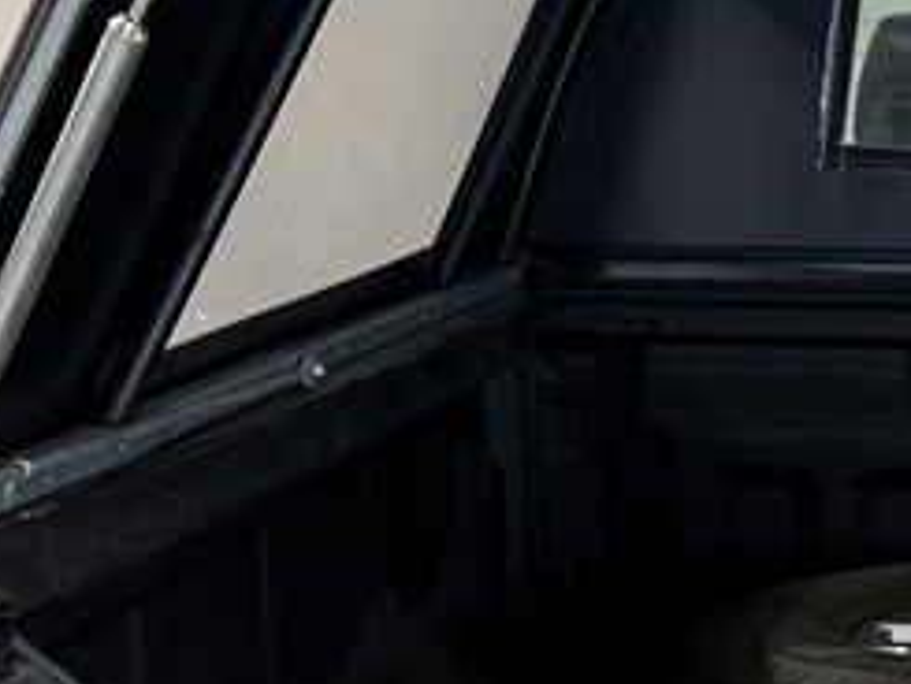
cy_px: 691
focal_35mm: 141
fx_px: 3713
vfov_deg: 10.4
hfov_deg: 13.2
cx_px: 1398
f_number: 1.78
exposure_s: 1/79
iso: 200
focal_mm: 6.76
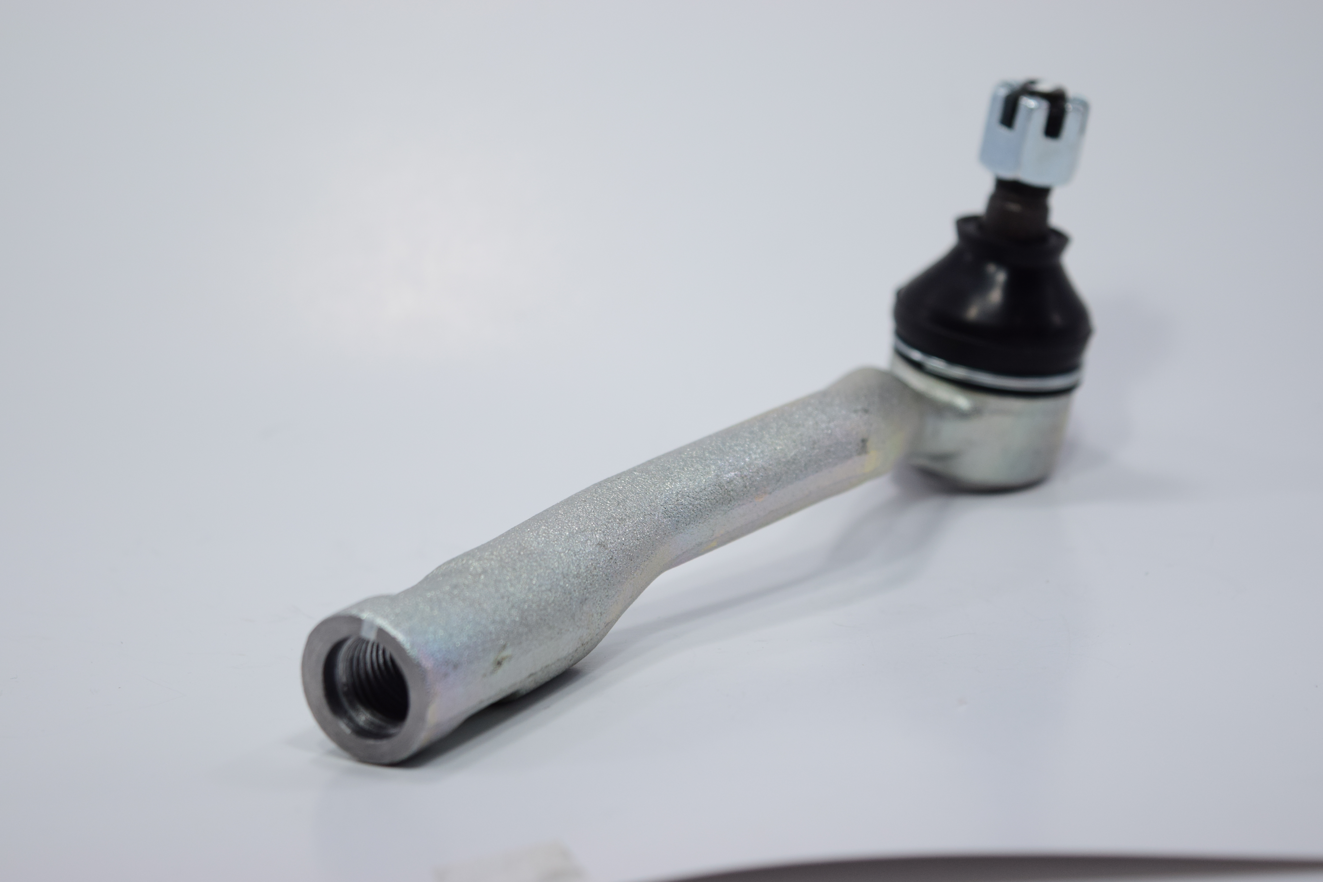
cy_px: 441
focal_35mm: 82
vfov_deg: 16.6
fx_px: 3032
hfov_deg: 24.6
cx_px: 662
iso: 400
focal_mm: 55
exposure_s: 1/160
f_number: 5.6
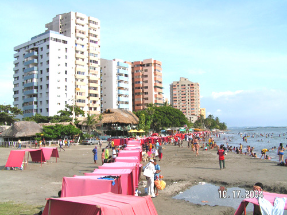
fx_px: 315
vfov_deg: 37.7
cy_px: 108
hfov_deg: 49.0
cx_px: 144
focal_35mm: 38
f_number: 5.6
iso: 50
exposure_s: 1/400
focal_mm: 6.3
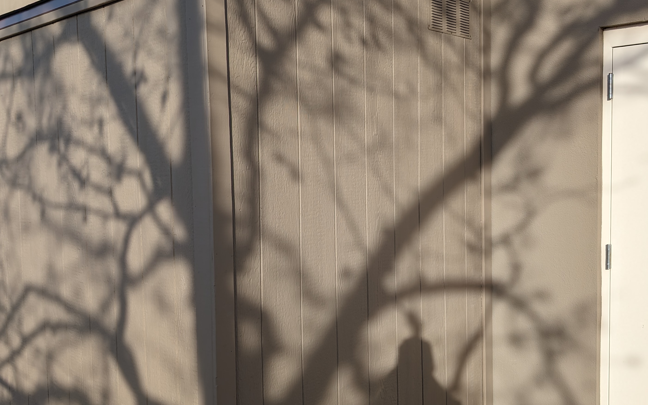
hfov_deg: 52.7
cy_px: 221
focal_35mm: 37
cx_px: 336
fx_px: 653
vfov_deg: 34.4
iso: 21
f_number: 1.68
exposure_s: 1/742
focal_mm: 6.9
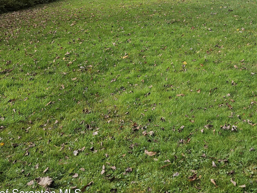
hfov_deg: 39.7
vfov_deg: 29.4
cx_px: 180
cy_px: 14
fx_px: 349
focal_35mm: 47
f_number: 1.8
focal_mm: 5.4
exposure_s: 1/876
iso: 25
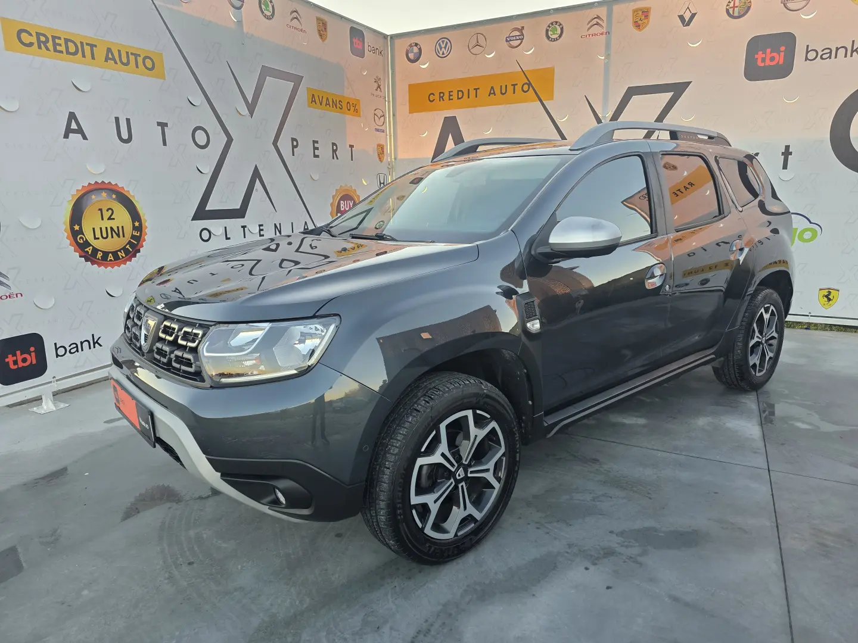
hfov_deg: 73.9
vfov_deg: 58.9
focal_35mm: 23
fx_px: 570
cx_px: 429
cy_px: 322
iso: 125
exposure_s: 1/180
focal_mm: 6.3
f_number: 1.7
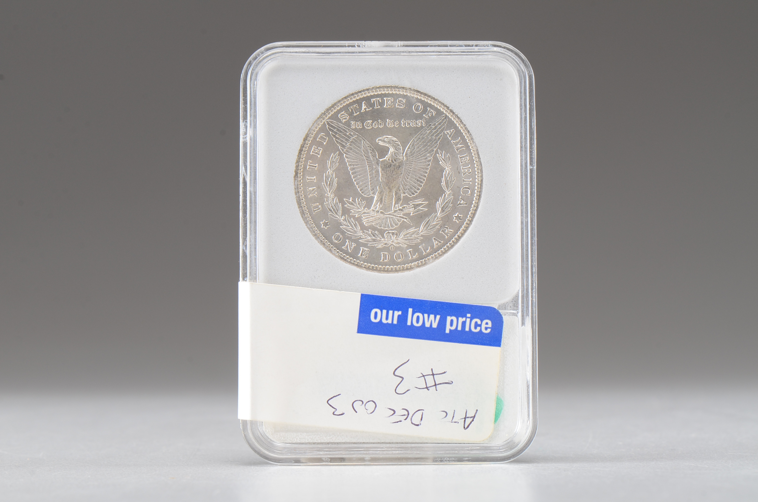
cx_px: 379
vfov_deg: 10.7
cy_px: 251
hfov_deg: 16.1
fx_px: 2679
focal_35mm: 128
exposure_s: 1/100
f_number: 14
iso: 320
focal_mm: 85
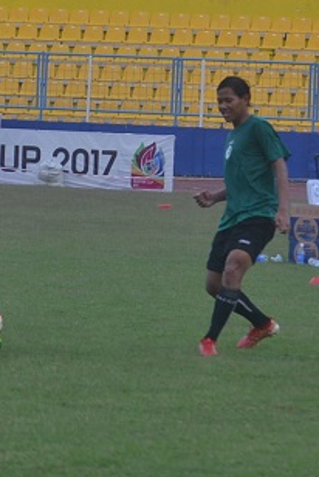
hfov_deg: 4.2
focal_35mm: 327
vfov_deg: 6.3
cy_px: 125
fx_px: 4336
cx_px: 133
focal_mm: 70
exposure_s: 1/500
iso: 320
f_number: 5
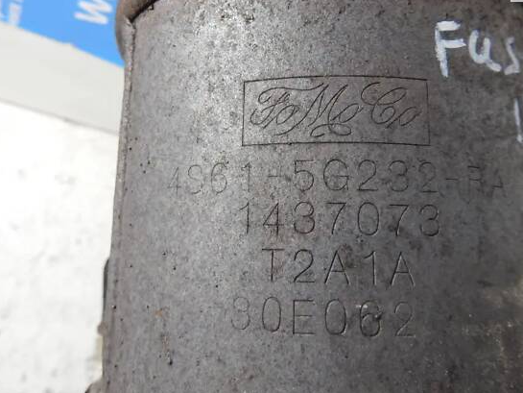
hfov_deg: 65.2
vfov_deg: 51.2
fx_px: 408
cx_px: 285
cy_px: 167
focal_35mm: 27
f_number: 3
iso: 360
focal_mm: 4
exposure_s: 1/30
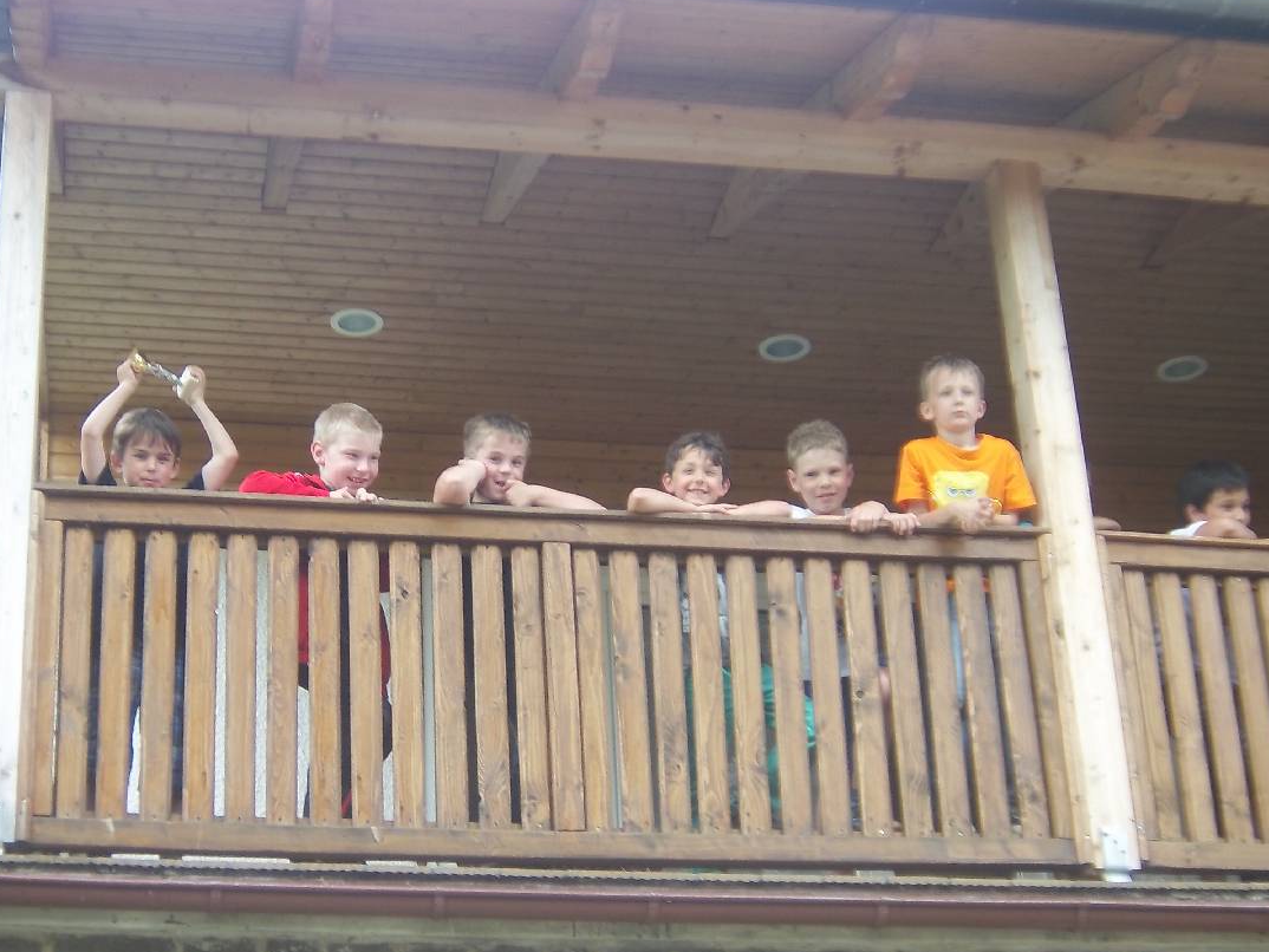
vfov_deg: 23.2
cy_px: 606
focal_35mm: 63
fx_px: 2310
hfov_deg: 30.5
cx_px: 428
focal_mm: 8.3
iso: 64
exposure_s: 1/50
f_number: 4.5
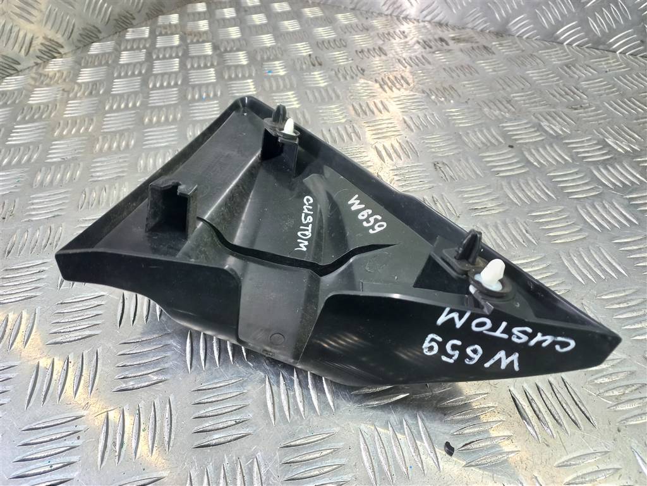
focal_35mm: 25
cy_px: 243
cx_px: 324
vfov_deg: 54.9
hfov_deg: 69.4
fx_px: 467
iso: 125
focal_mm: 4.6
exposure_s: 1/50
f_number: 1.8
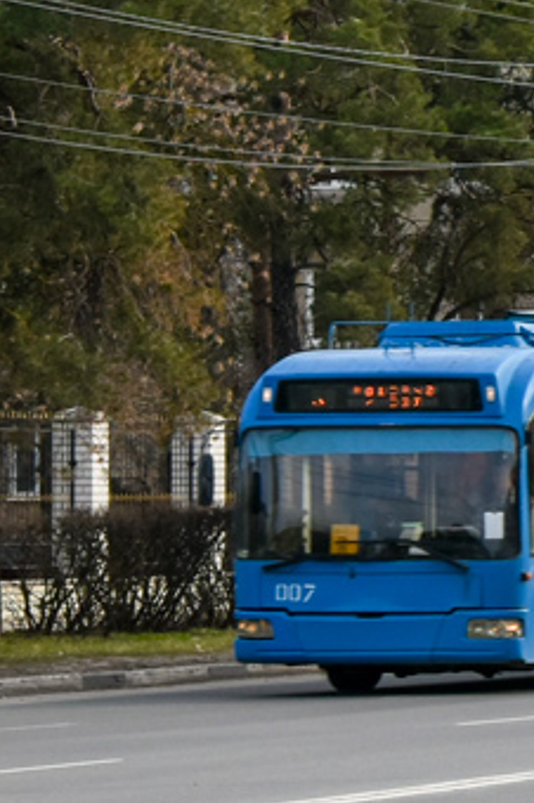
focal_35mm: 298
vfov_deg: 6.9
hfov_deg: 4.5
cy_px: -83
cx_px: 1392
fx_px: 6648
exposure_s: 1/320
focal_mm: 45
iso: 200
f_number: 9
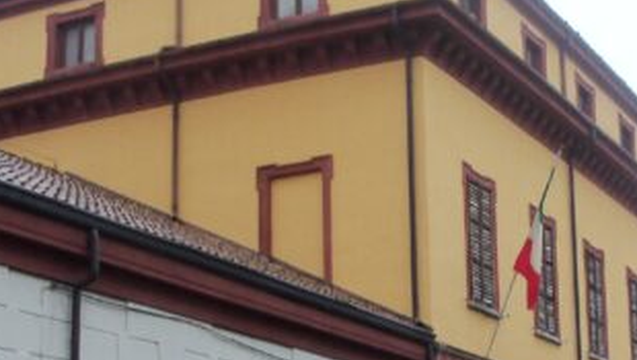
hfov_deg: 24.4
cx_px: 477
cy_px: 425
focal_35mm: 86
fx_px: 1454
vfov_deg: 13.7
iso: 64
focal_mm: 6.3
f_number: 3
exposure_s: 1/40
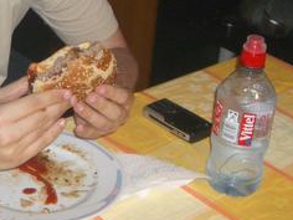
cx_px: 17
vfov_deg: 13.3
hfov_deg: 17.4
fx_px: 940
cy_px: 57
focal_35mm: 111
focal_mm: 6.8
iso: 100
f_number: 2.8
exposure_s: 1/60
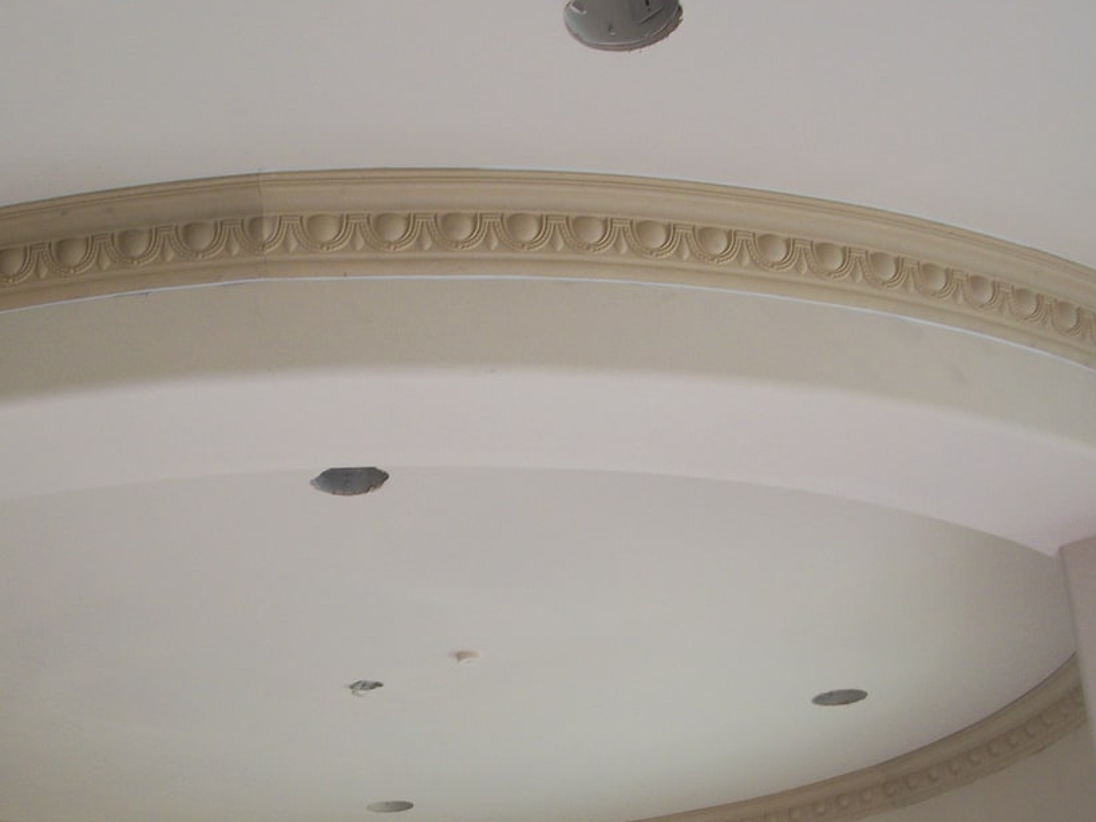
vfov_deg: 25.4
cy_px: 609
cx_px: 291
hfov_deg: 33.2
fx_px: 1804
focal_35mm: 57
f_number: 3.1
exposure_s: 1/50
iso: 80
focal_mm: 6.3
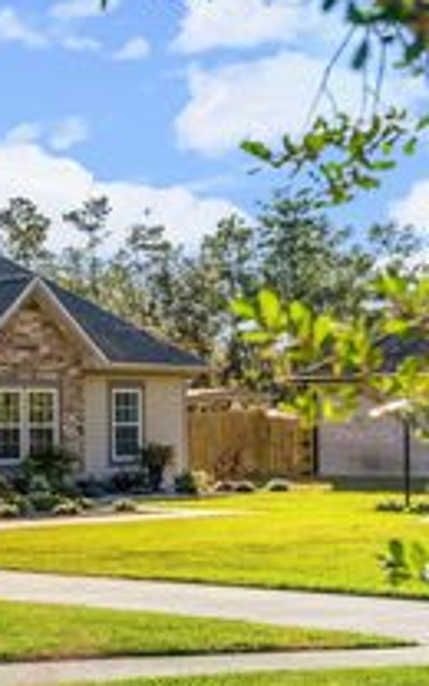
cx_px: -277
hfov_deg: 10.7
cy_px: 407
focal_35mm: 116
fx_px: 2179
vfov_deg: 17.9
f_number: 4
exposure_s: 1/1600
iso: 320
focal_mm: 47.6
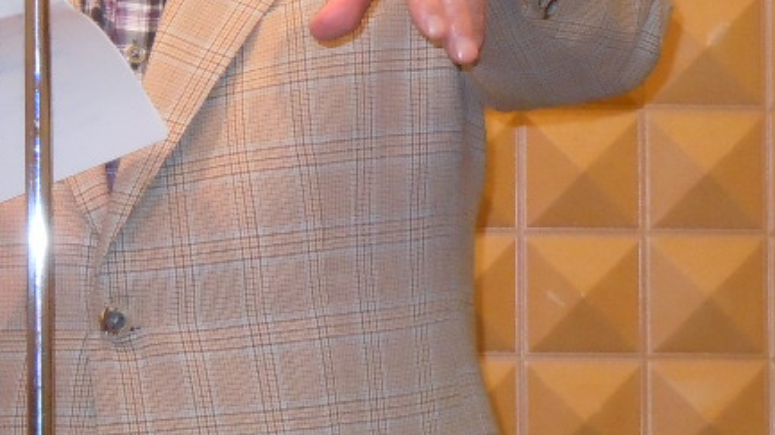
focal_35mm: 263
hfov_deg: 8.2
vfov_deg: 4.6
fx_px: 5402
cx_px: -11
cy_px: -177
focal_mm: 18.3
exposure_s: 1/50
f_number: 4.5
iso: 640
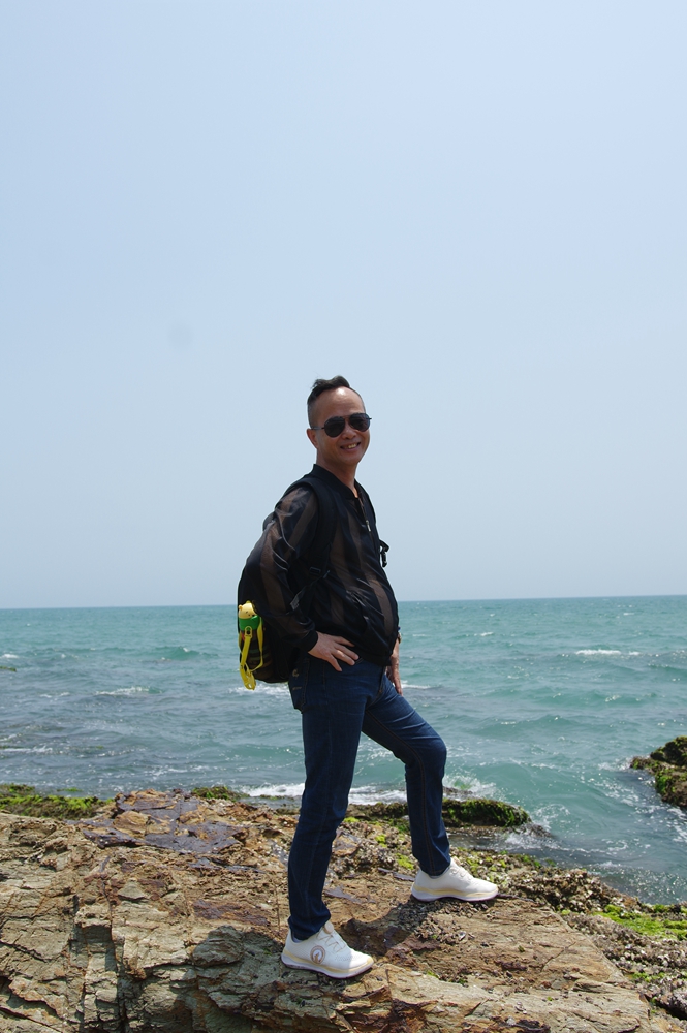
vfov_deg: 62.0
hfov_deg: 43.5
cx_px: 344
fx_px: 860
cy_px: 516
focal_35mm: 30
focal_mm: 20
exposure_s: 1/640
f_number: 4
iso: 100
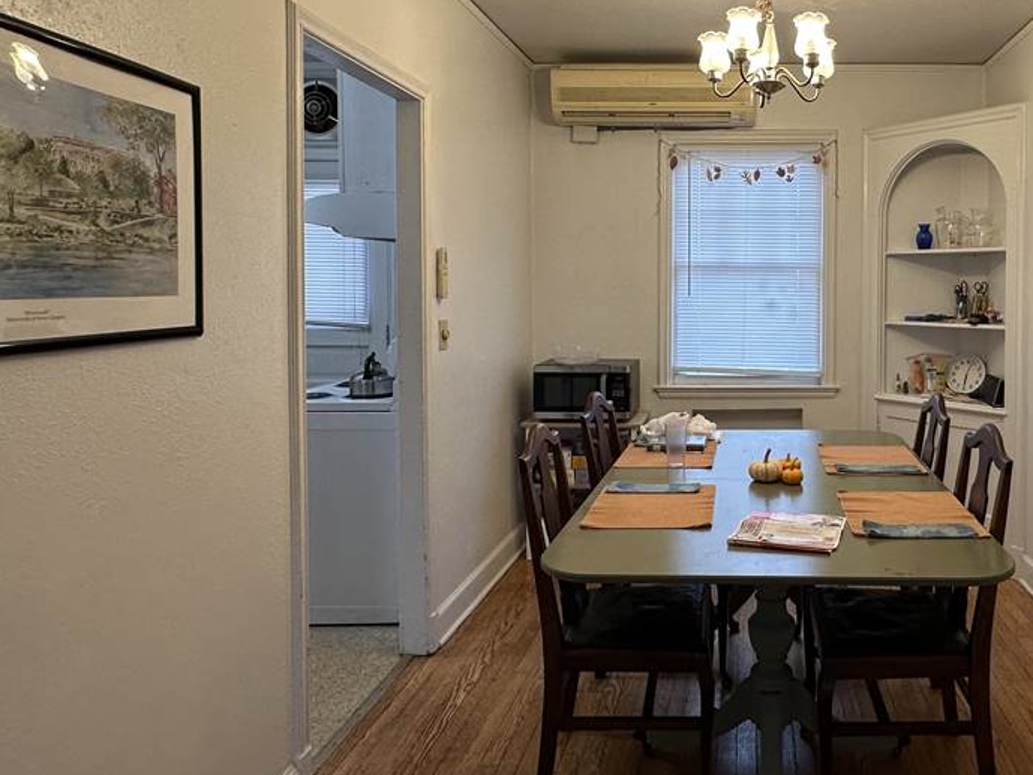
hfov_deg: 64.3
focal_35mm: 26
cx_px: 741
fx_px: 776
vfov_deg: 52.7
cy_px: 306
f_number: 2.2
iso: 160
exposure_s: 1/120
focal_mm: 2.22
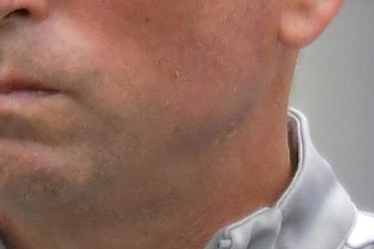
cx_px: 115
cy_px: -71
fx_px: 18839
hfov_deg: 1.1
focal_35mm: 1814
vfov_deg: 0.8
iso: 1000
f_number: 5.6
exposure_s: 1/1250
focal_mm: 400
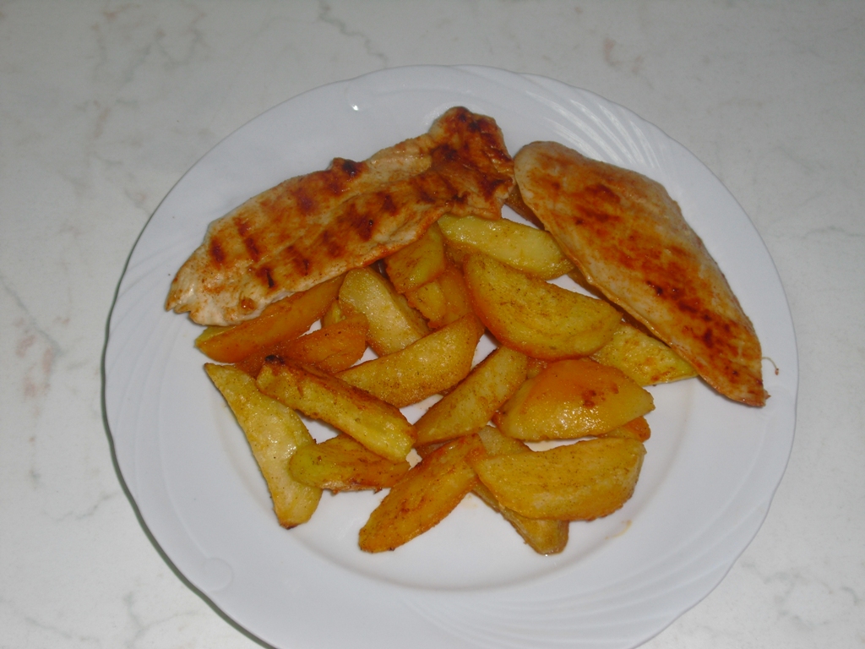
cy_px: 324
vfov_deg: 27.5
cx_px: 432
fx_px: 1324
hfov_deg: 36.2
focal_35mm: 53
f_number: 3.8
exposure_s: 1/60
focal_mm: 9.4
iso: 100
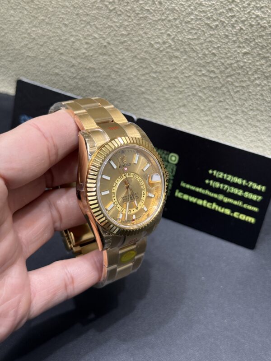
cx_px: 136
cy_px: 180
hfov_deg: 30.3
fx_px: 501
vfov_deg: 39.7
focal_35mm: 48
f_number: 1.78
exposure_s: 1/100
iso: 125
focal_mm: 6.76
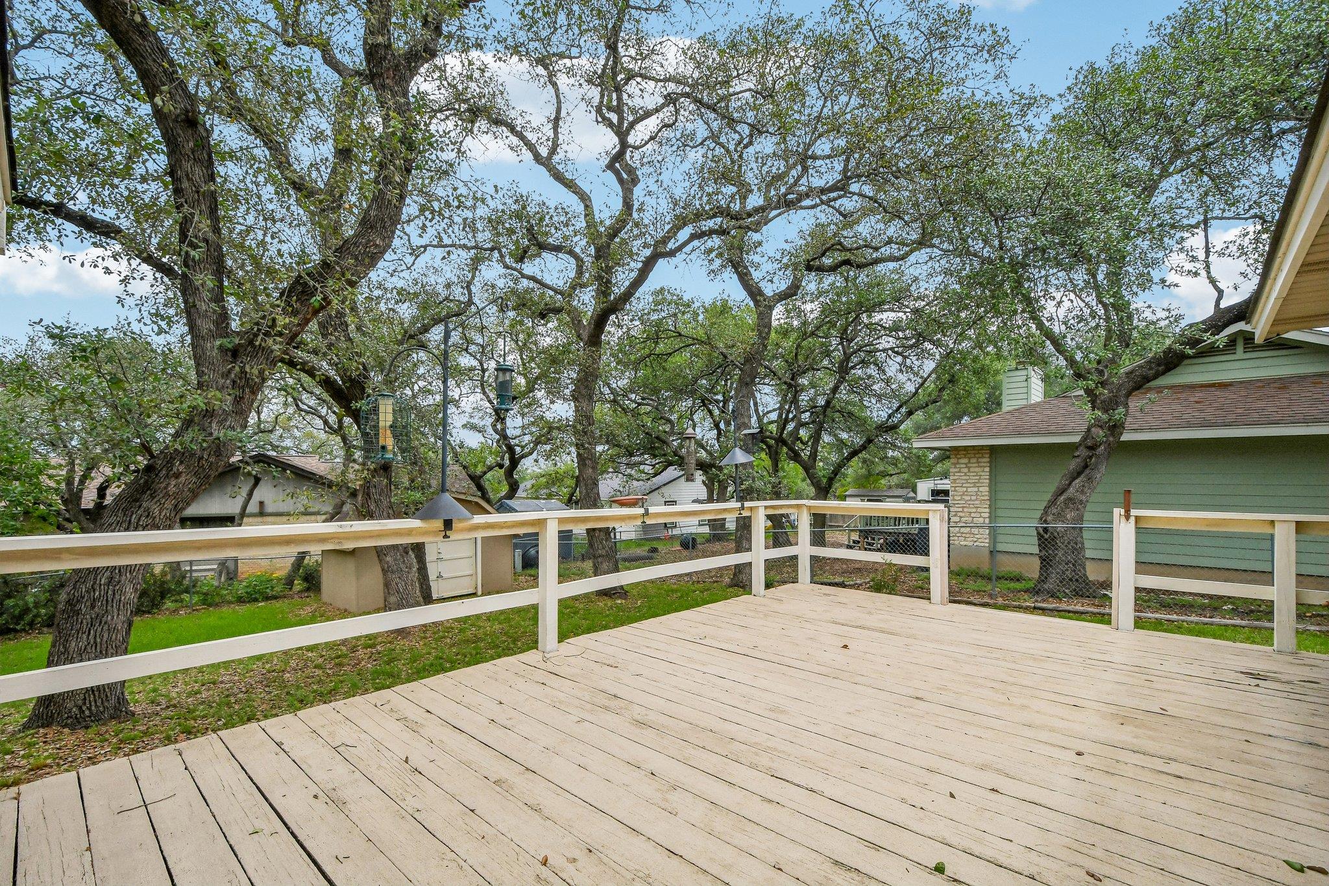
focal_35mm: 15
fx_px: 554
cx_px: 664
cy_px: 443
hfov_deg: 100.4
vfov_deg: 77.3
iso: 400
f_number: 8
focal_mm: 10
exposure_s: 1/800
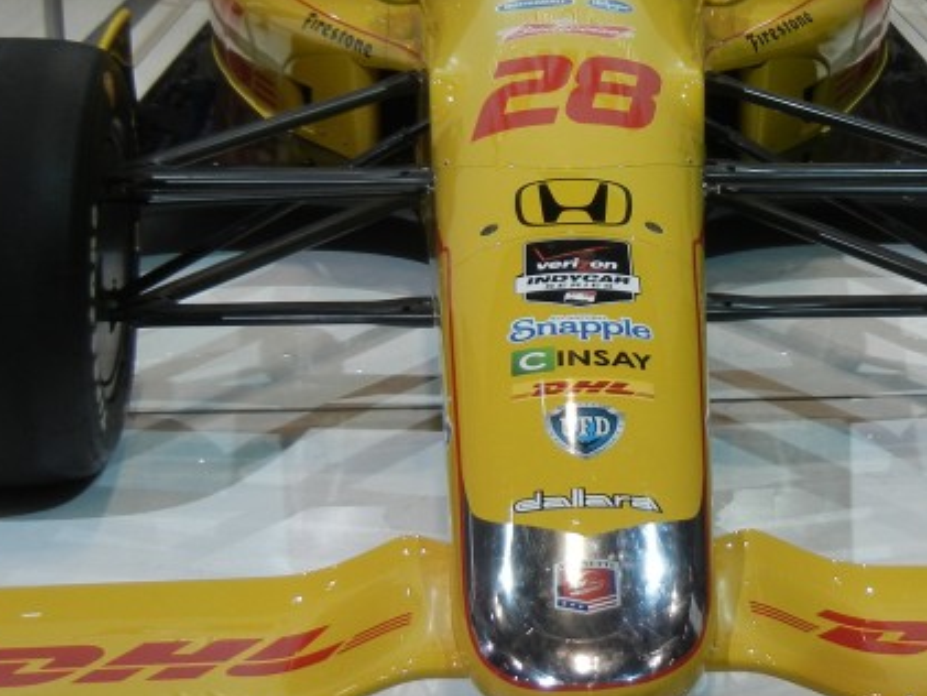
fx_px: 1955
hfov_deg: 26.3
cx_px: 707
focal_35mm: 73
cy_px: 88
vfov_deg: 19.8
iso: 160
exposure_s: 1/136
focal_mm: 5.4
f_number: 3.5
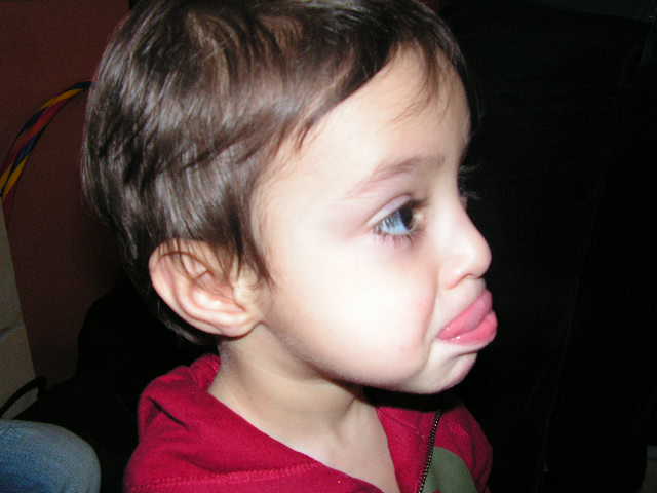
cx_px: 328
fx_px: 683
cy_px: 246
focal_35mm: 36
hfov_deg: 51.4
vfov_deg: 39.7
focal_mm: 6
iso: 200
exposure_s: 1/40
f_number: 3.2
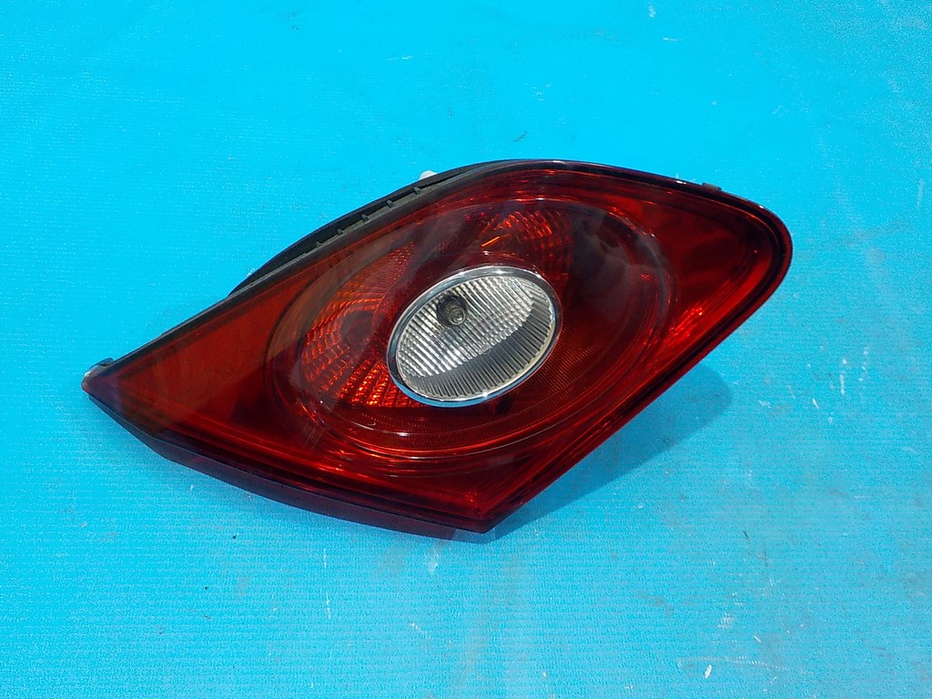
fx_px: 808
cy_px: 350
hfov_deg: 60.0
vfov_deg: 46.8
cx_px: 466
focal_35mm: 30
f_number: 3.3
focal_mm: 4.1
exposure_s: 1/30
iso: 250
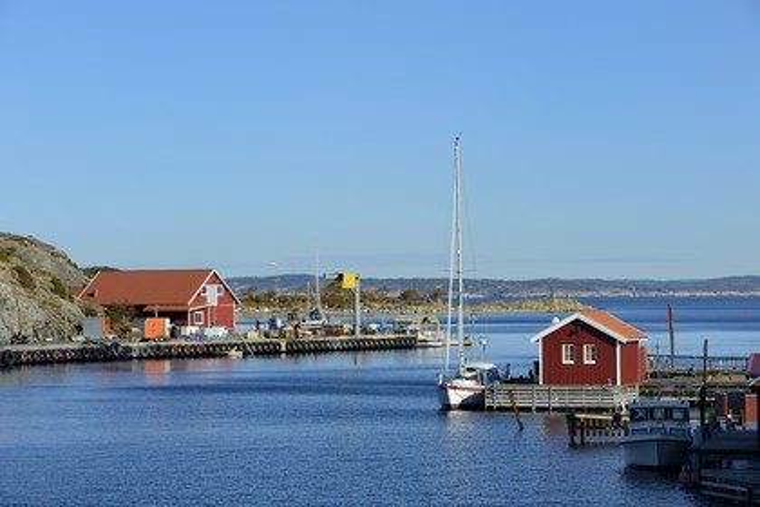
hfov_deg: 15.2
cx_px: 380
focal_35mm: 135
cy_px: 254
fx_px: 2850
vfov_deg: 10.2
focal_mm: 135
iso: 200
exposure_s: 1/400
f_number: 13
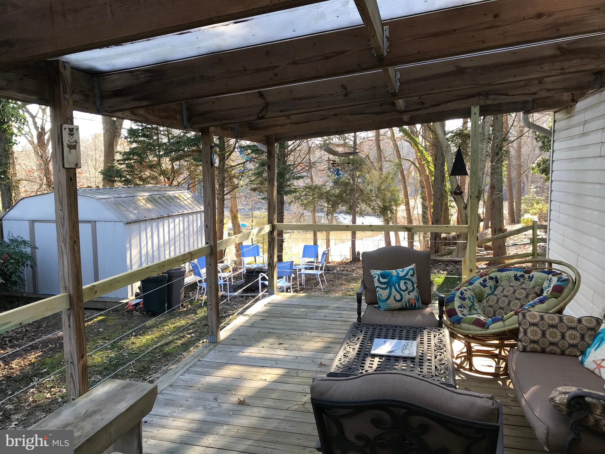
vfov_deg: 49.7
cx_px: 302
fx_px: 489
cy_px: 227
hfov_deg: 63.4
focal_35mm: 28
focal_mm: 3.99
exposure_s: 1/120
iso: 25
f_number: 1.8
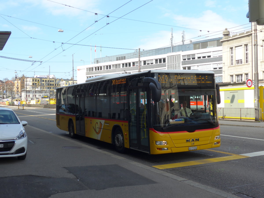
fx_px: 336
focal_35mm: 44
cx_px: 132
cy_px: 99
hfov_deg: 42.9
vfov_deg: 32.9
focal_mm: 9
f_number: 2.8
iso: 80
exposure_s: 1/640
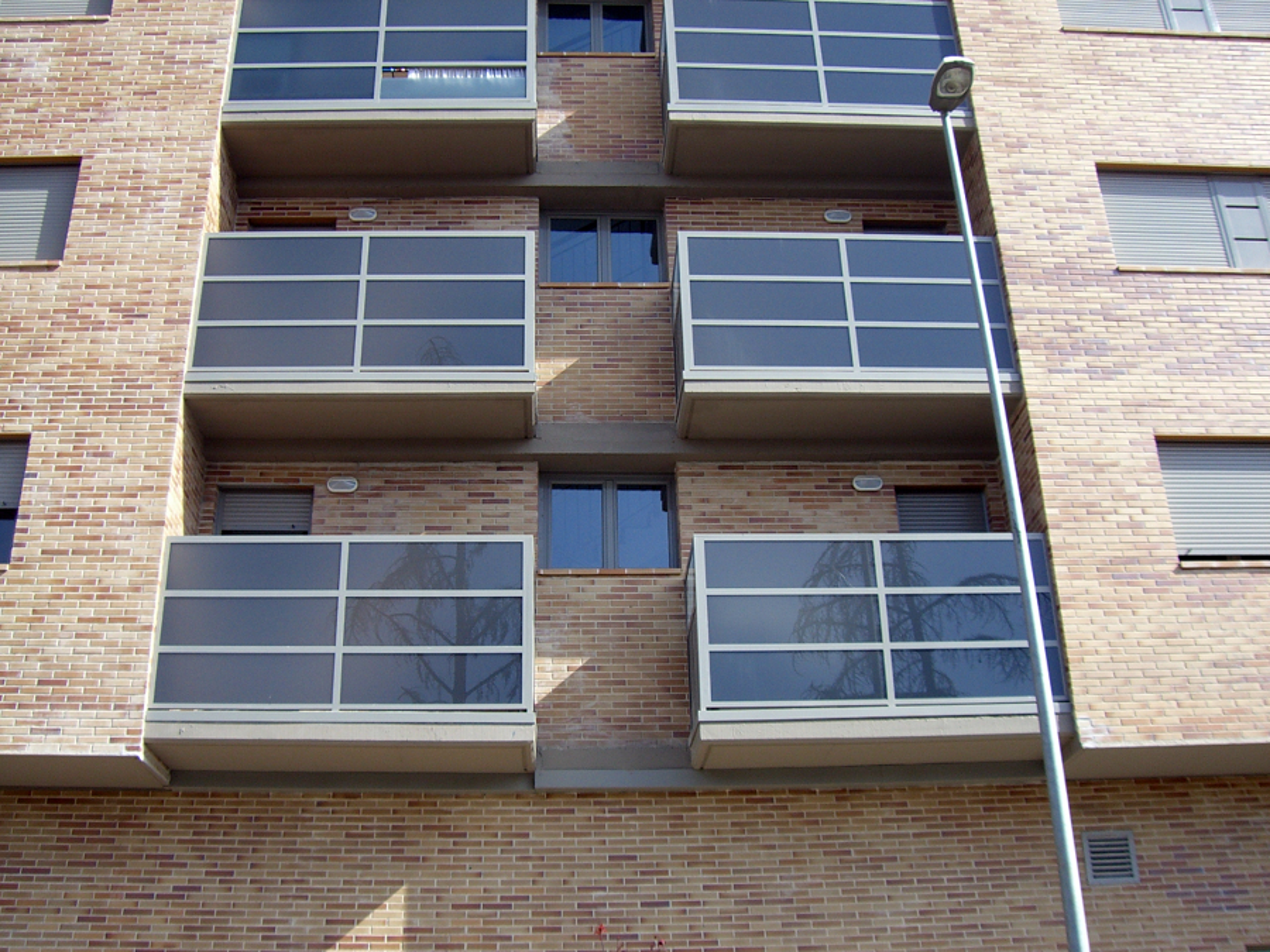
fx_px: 1394
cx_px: 635
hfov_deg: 49.0
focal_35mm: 38
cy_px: 476
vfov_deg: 37.7
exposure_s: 1/250
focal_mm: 6.2
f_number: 4.3
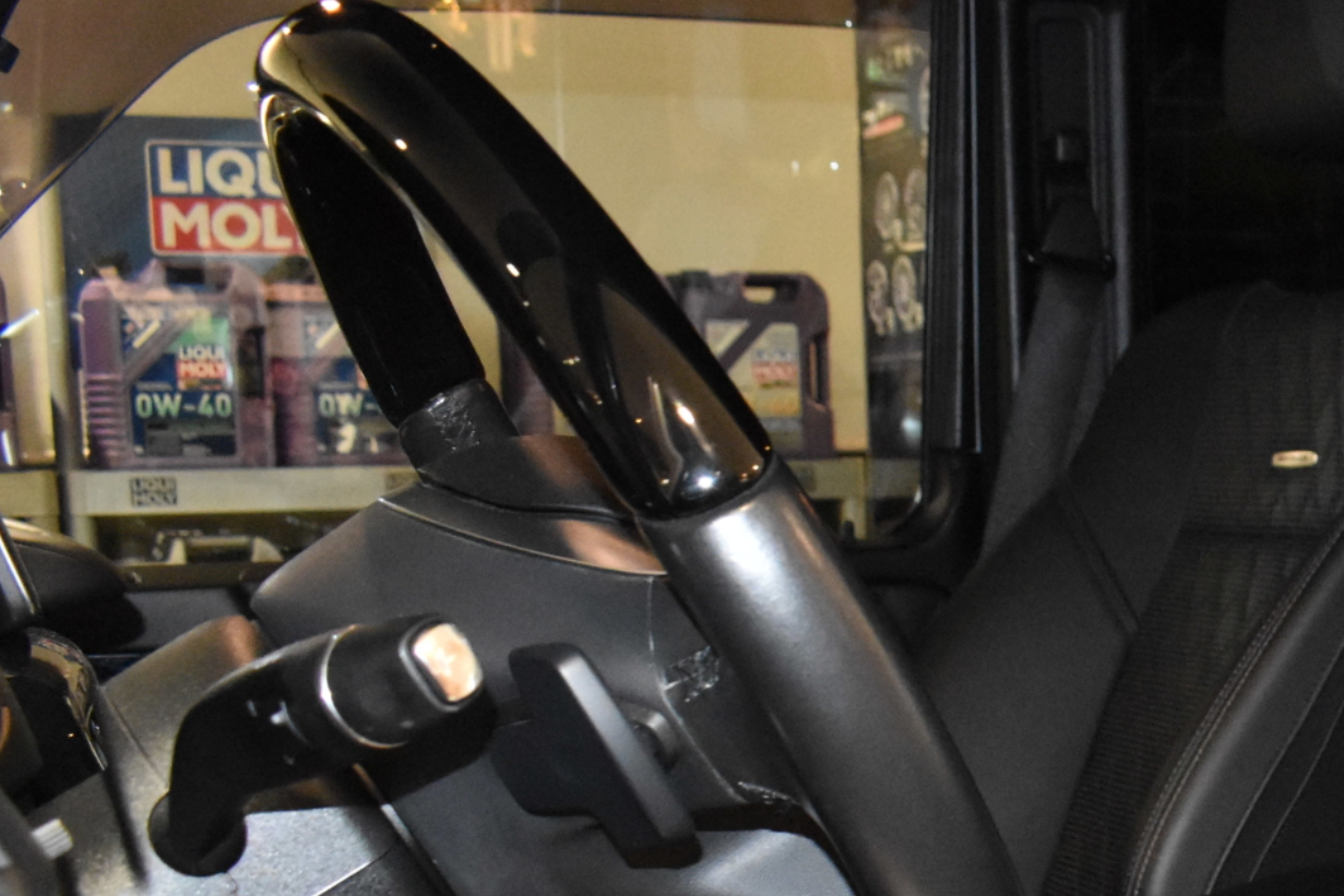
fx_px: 2427
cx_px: 1539
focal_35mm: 65
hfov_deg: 27.8
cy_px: 921
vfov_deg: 20.2
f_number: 5.6
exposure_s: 1/60
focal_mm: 18
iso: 4500
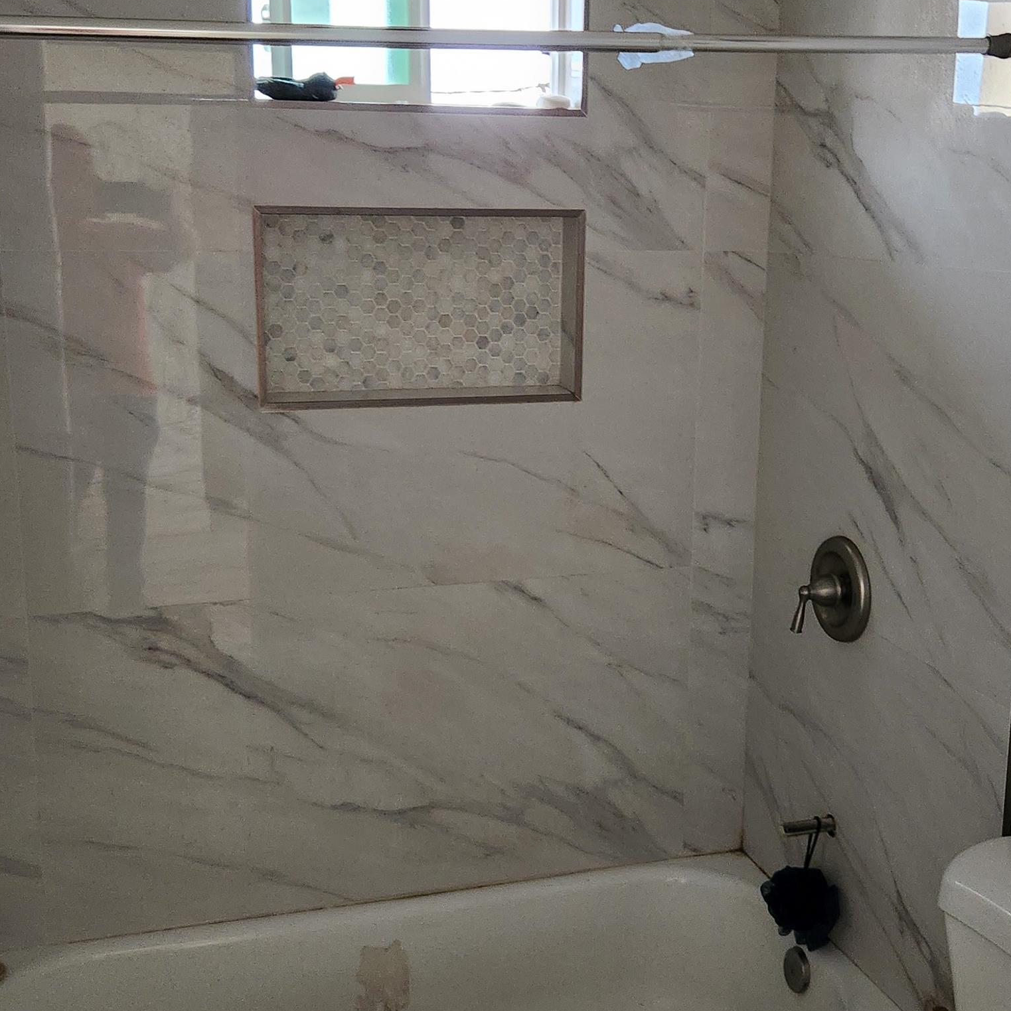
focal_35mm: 41
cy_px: 510
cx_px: 519
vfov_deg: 40.9
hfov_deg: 40.9
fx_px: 1355
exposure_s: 1/30
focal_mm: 5.4
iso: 640
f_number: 1.8
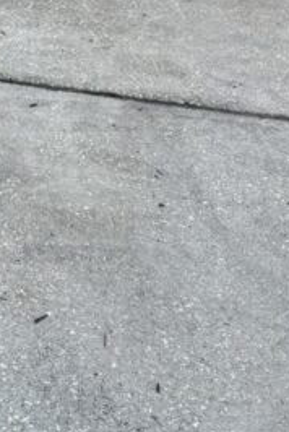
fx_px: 1153
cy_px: -185
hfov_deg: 12.8
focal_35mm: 96
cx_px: -248
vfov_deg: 19.0
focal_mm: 6.76
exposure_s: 1/137
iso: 50
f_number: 1.78
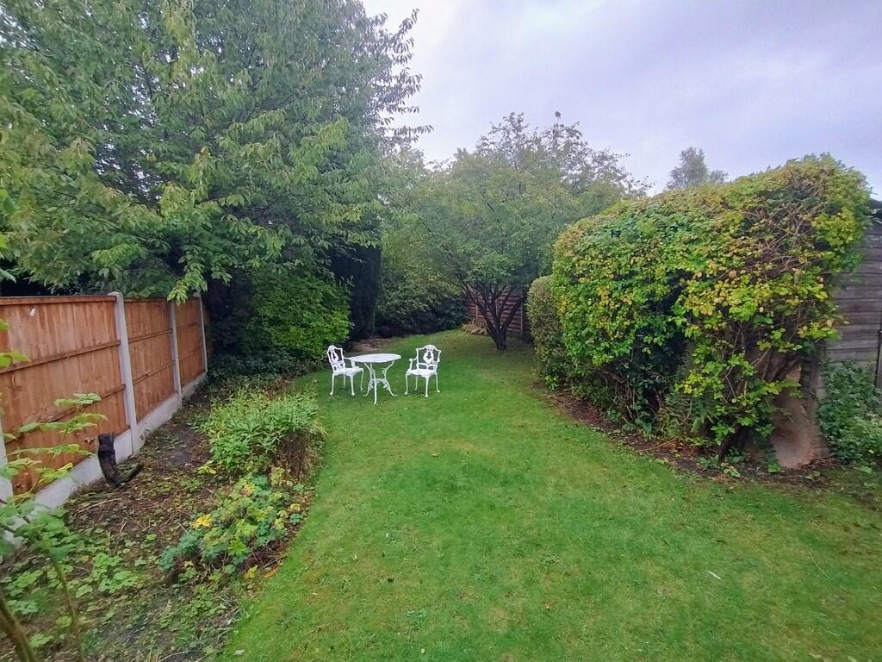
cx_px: 441
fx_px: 408
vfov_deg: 78.1
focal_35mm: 16
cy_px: 331
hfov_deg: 94.5
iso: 100
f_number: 2.2
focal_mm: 1.66
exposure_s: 1/169
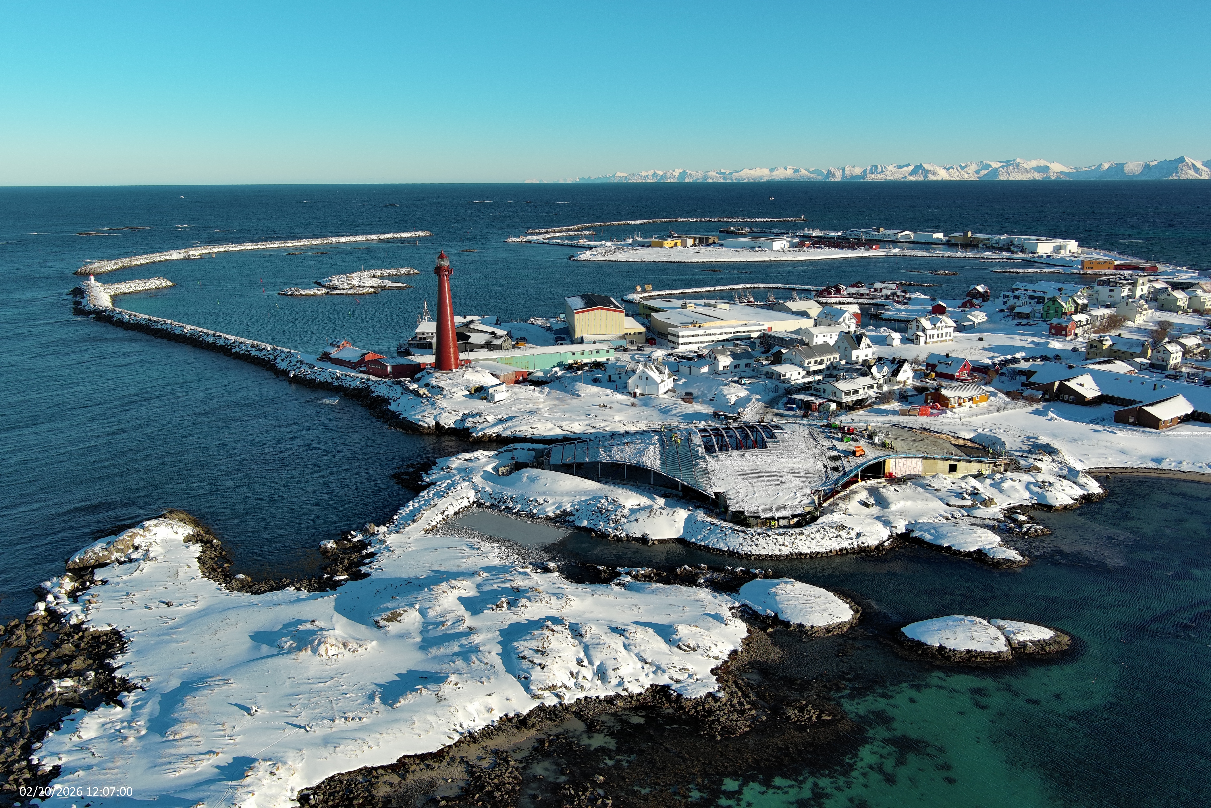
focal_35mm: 29
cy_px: 404
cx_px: 606
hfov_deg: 63.7
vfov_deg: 45.0
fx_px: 975
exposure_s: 1/290
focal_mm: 10.57
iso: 100
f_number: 2.8
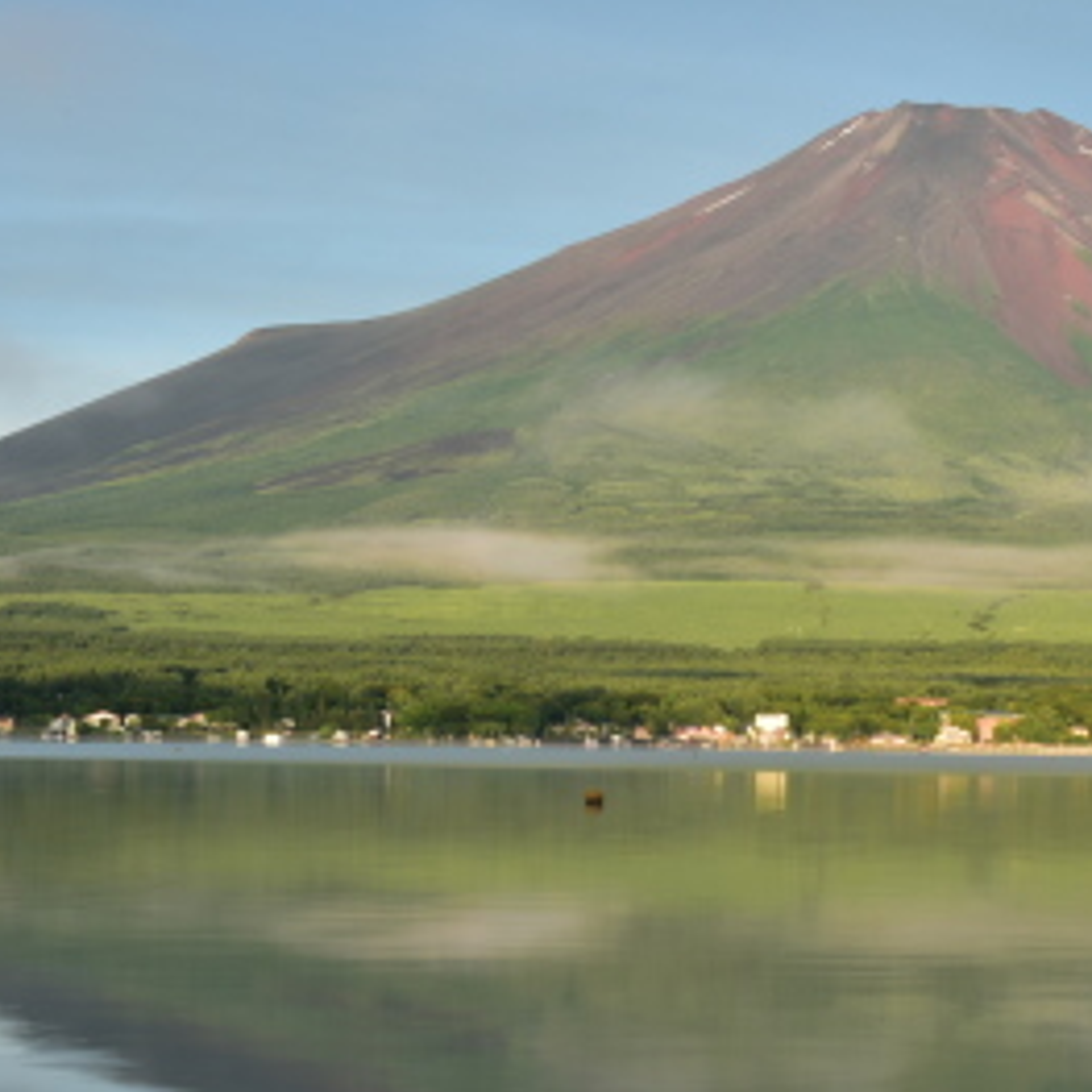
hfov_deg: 18.4
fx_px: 3319
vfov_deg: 18.6
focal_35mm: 93
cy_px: 803
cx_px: 951
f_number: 22
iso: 64
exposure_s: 1/2
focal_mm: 36
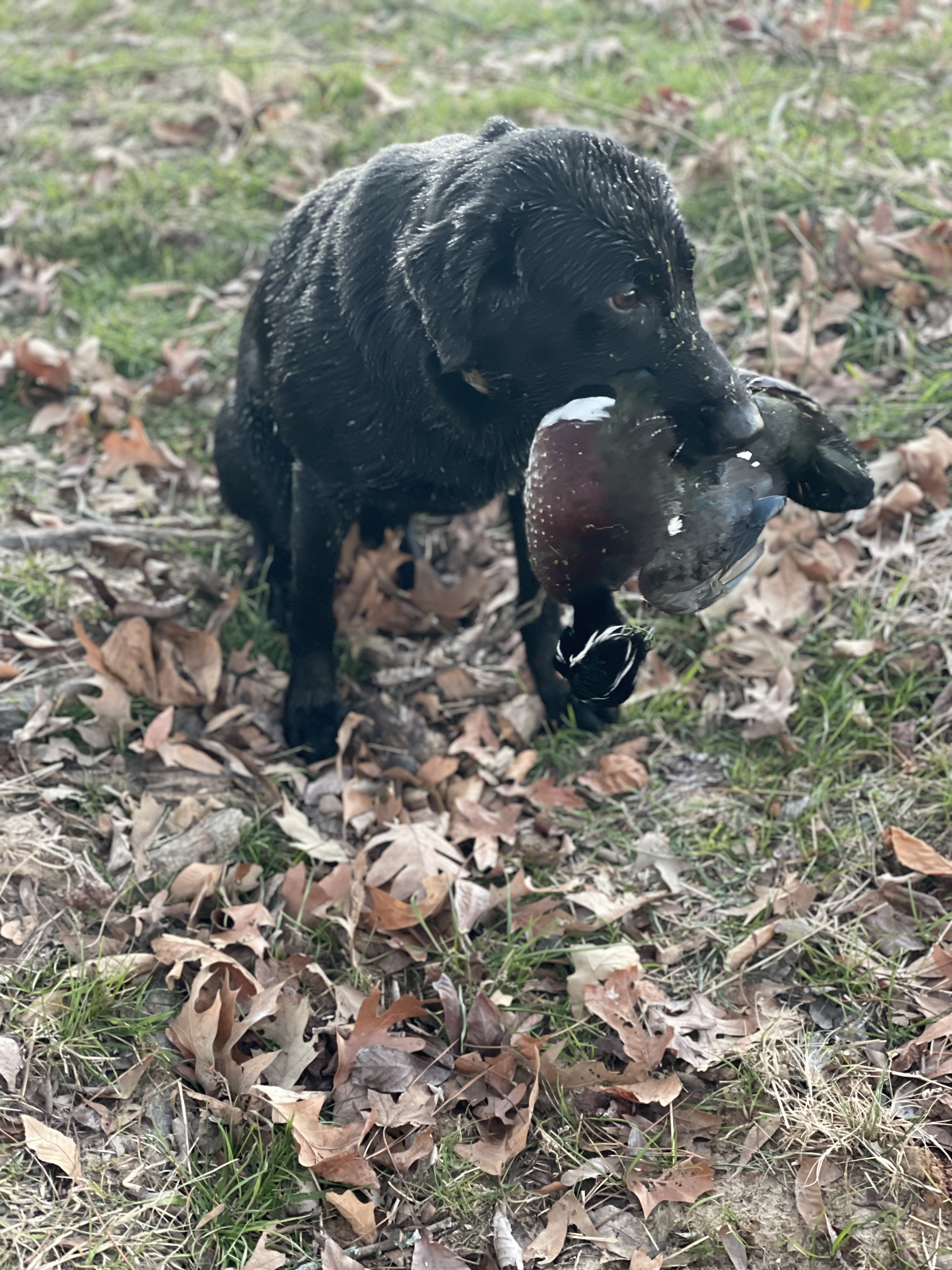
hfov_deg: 28.0
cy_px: 635
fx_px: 1907
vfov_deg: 36.8
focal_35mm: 52
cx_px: 476
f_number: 2
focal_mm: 6
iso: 250
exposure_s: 1/40
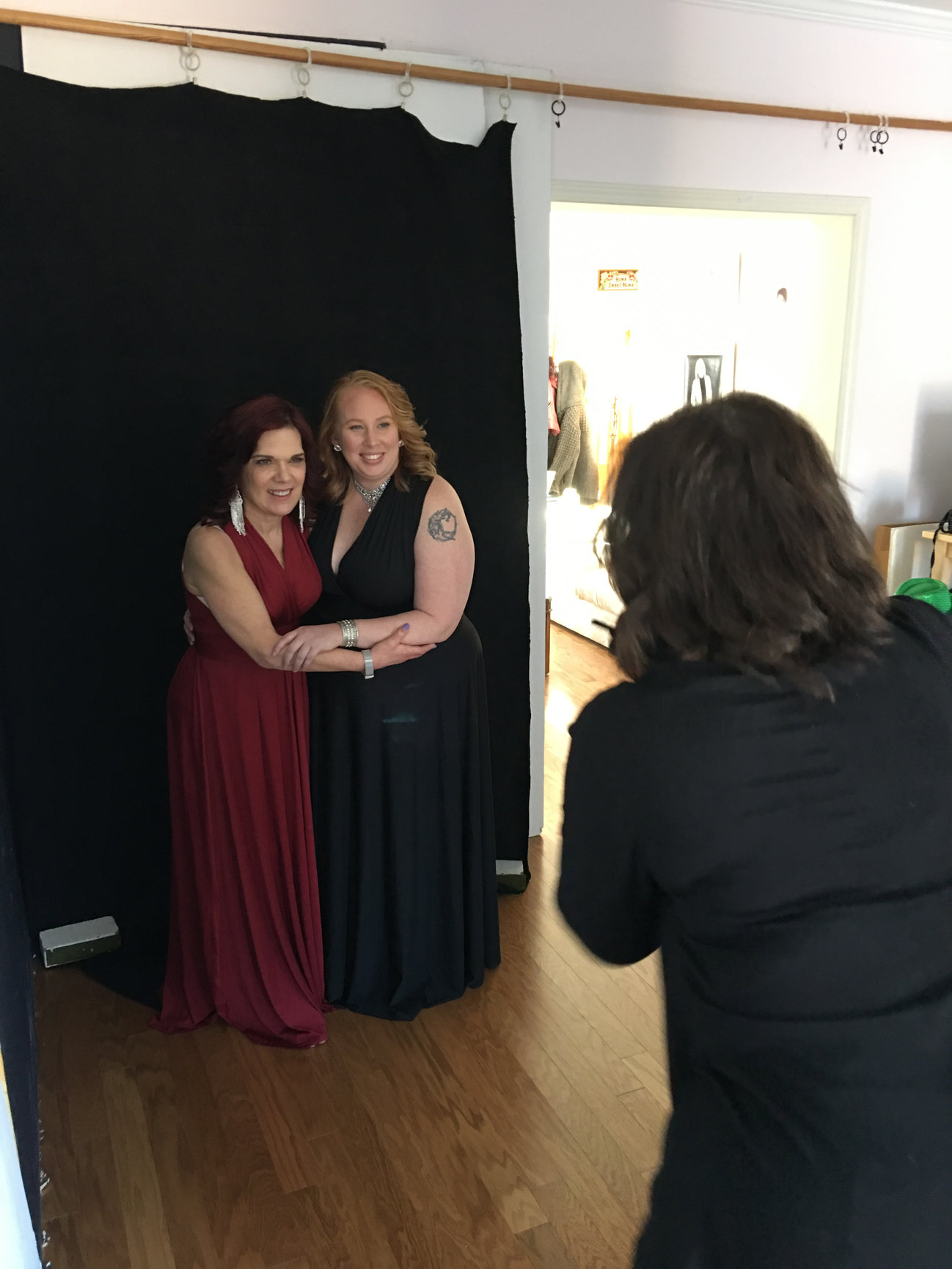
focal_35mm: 29
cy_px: 634
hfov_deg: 48.2
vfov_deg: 61.7
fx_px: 1063
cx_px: 476
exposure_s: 1/4
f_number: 2.2
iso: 50
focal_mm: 4.15
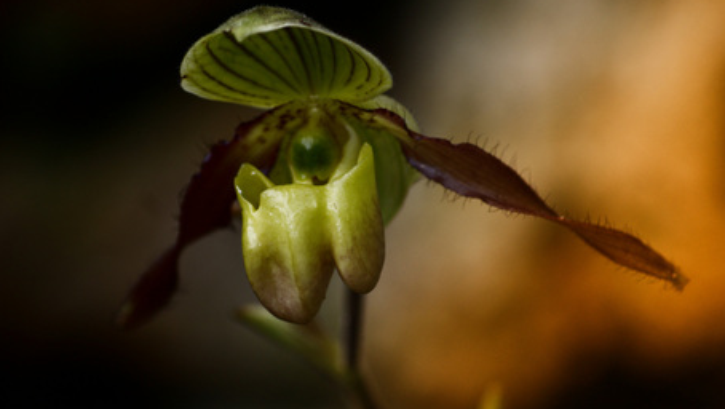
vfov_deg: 3.8
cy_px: 209
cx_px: 364
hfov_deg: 6.8
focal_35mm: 318
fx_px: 6117
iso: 400
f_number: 5.6
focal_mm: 200
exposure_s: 1/200
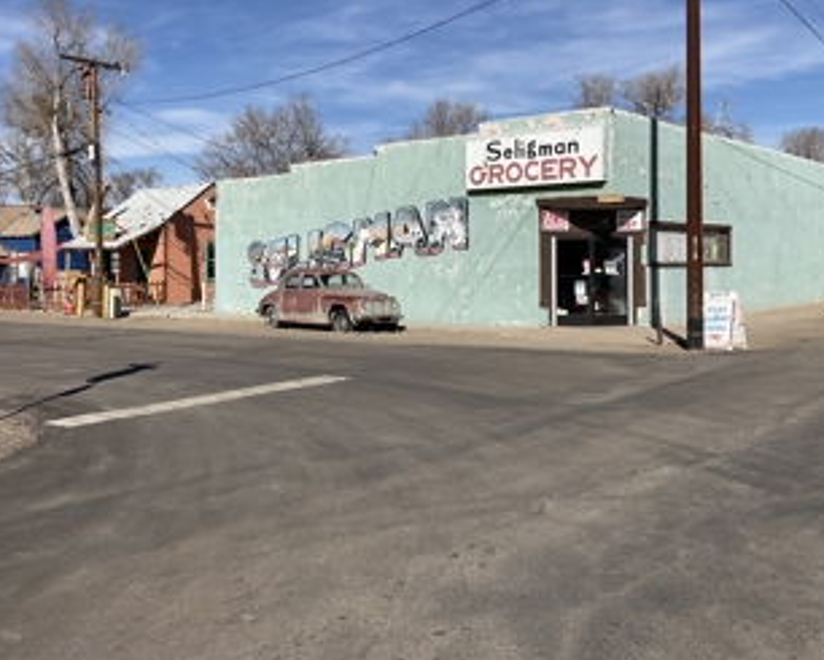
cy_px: 269
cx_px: 388
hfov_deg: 49.0
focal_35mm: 37
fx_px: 903
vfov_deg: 40.0
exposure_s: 1/3534
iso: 20
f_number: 1.8
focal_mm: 3
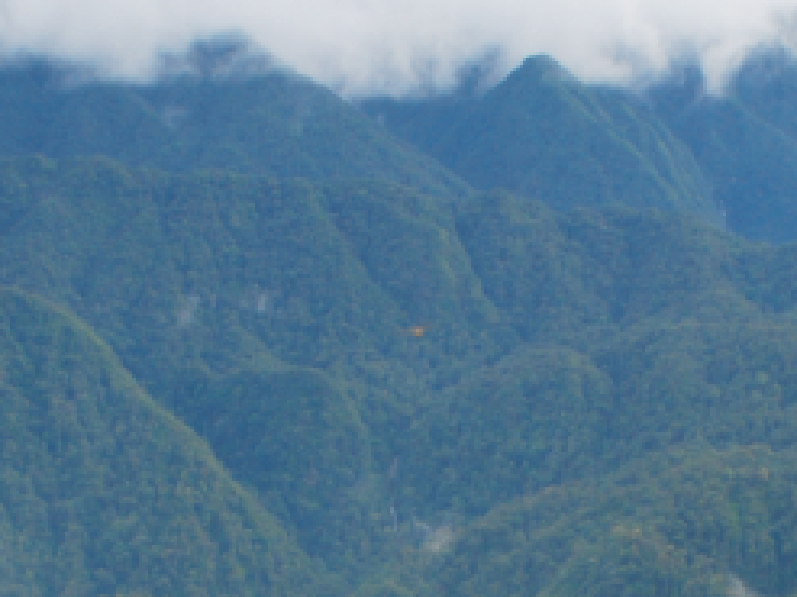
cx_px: 466
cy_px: 831
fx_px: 2969
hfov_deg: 15.3
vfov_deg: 11.1
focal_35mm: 129
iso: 200
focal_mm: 26
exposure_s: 1/80
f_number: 4.5
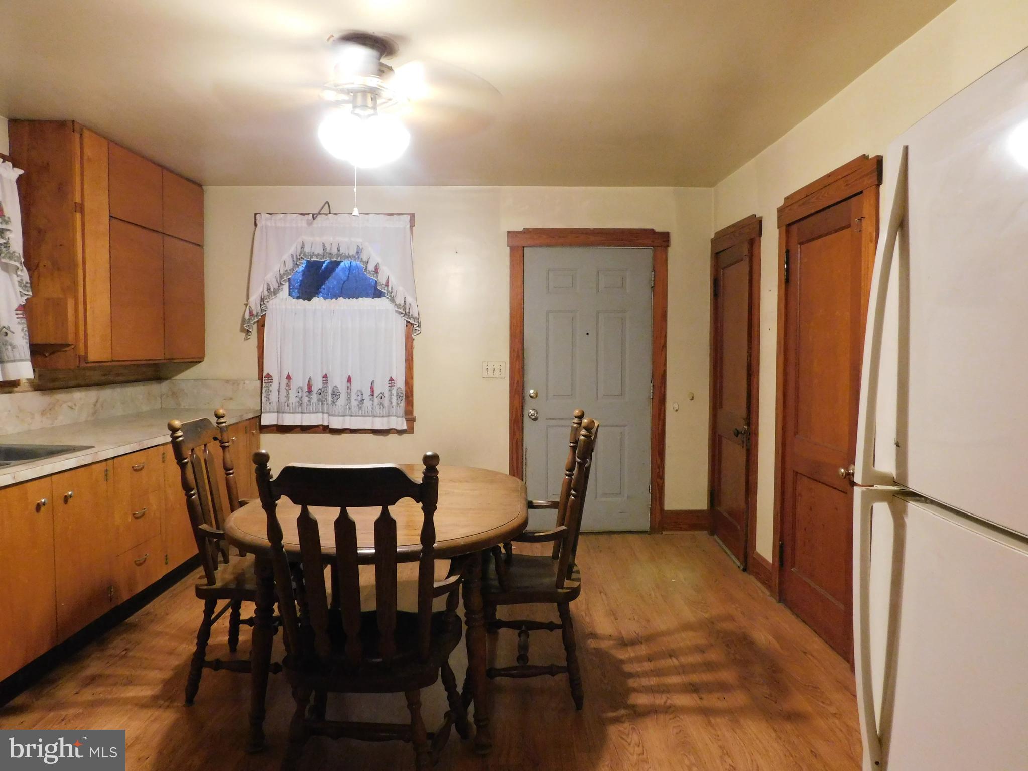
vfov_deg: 58.9
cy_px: 386
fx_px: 683
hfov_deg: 73.9
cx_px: 514
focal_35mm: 23
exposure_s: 1/8
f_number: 3
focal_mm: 4
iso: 640
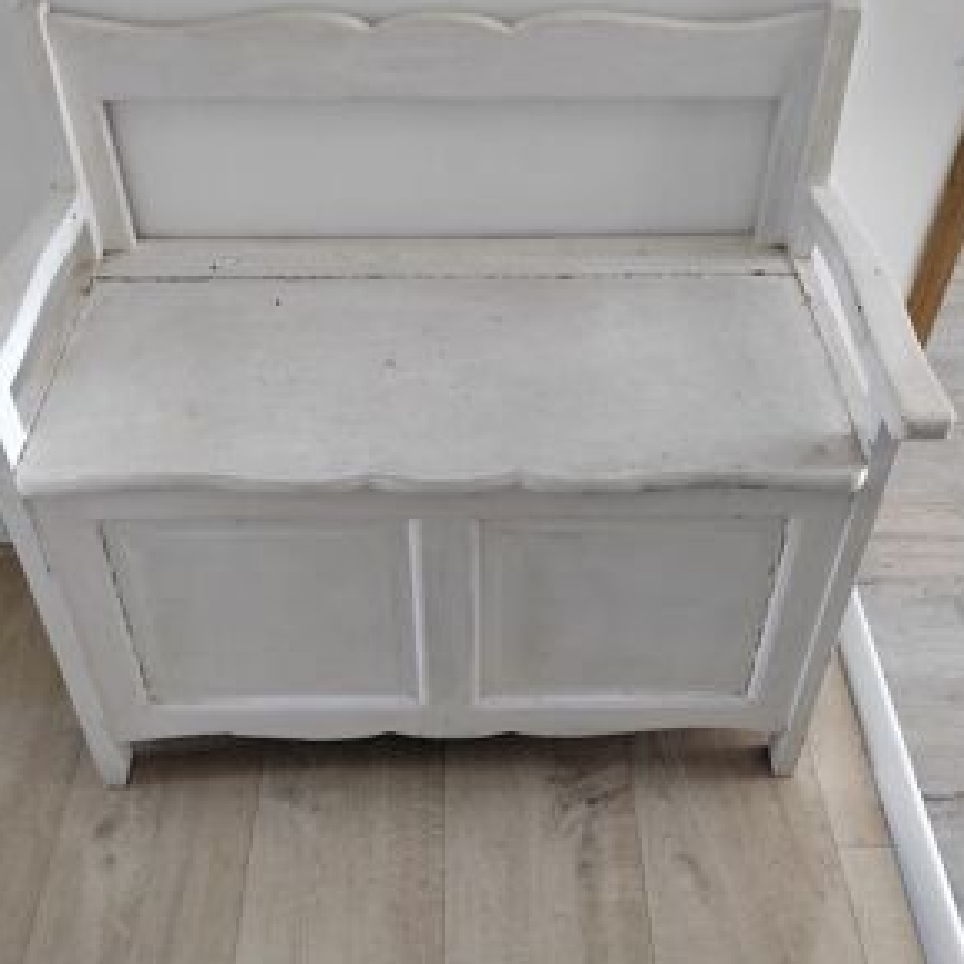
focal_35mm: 38
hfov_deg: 43.9
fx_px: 1197
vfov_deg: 43.9
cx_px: 475
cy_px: 479
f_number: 1.79
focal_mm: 4.74
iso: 678
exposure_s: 1/33
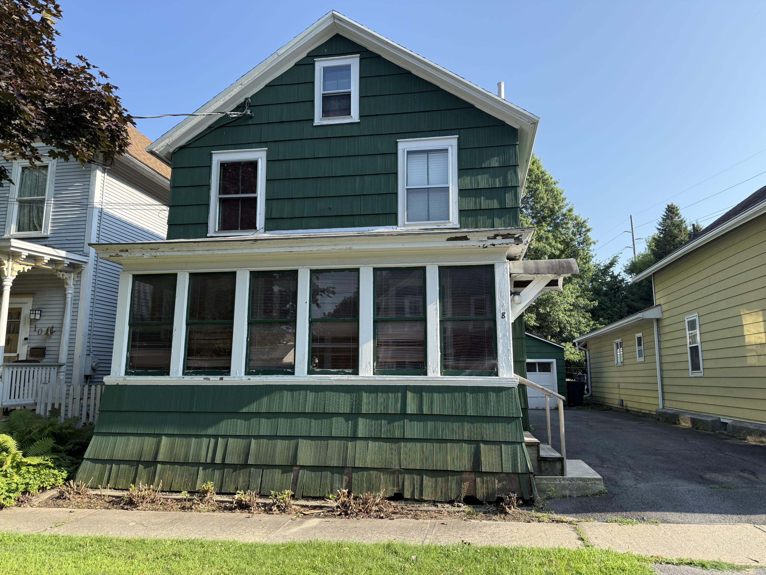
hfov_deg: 71.6
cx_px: 383
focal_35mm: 24
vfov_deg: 56.8
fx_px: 531
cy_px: 288
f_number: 1.78
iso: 80
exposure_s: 1/1653
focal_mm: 6.76
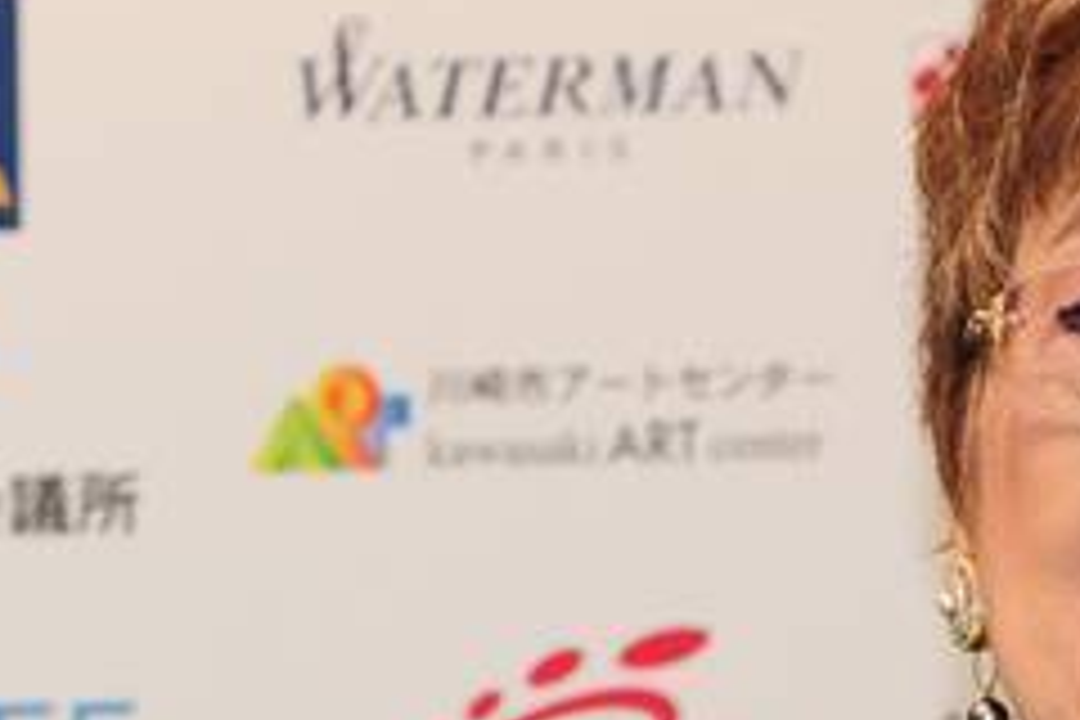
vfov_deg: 3.2
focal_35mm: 435
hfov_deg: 4.7
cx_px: 1022
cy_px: 662
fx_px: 13049
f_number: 7.1
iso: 320
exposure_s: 1/250
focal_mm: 116
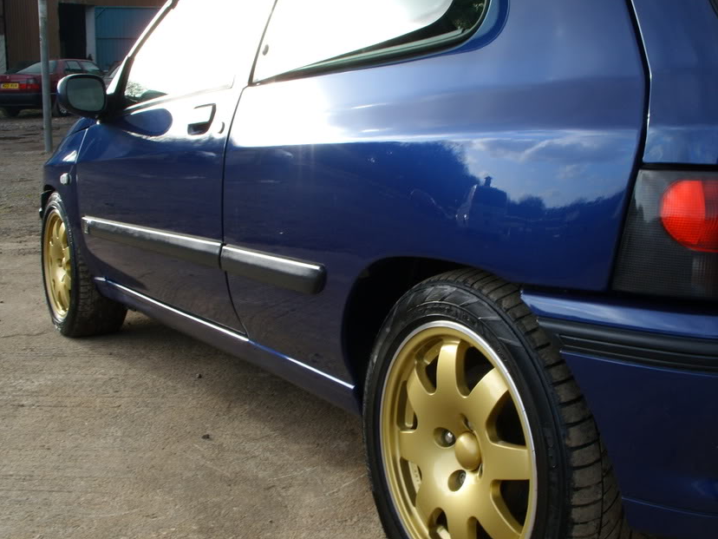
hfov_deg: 40.4
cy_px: 269
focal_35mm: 47
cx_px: 372
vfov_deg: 30.9
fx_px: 975
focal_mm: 7.8
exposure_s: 1/49
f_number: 7.4
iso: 50
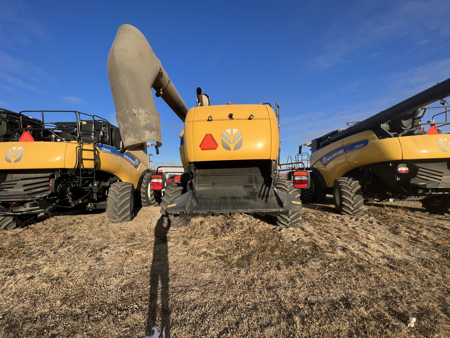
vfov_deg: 89.9
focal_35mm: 13
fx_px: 169
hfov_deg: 106.2
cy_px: 169
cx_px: 225
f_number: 1.8
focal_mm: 1.57
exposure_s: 1/1783
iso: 32
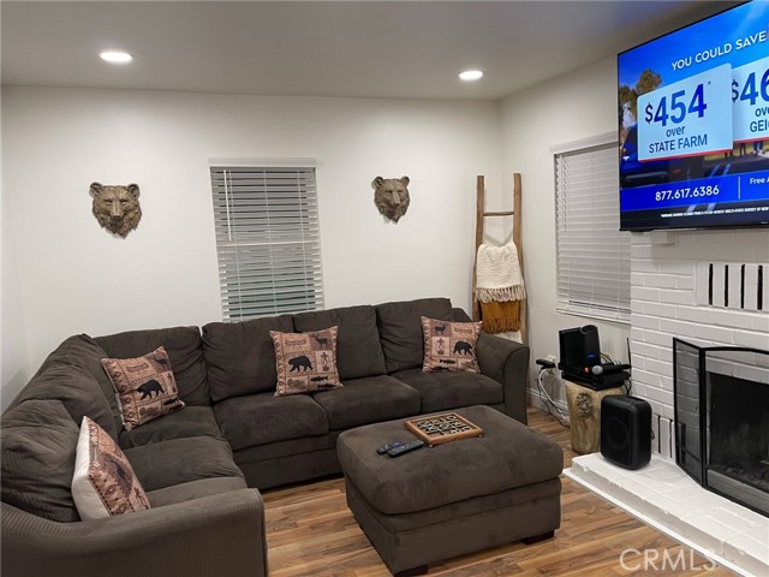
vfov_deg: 53.1
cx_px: 384
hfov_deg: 67.3
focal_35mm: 26
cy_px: 288
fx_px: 578
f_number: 1.6
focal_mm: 5.1
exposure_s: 1/60
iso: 200
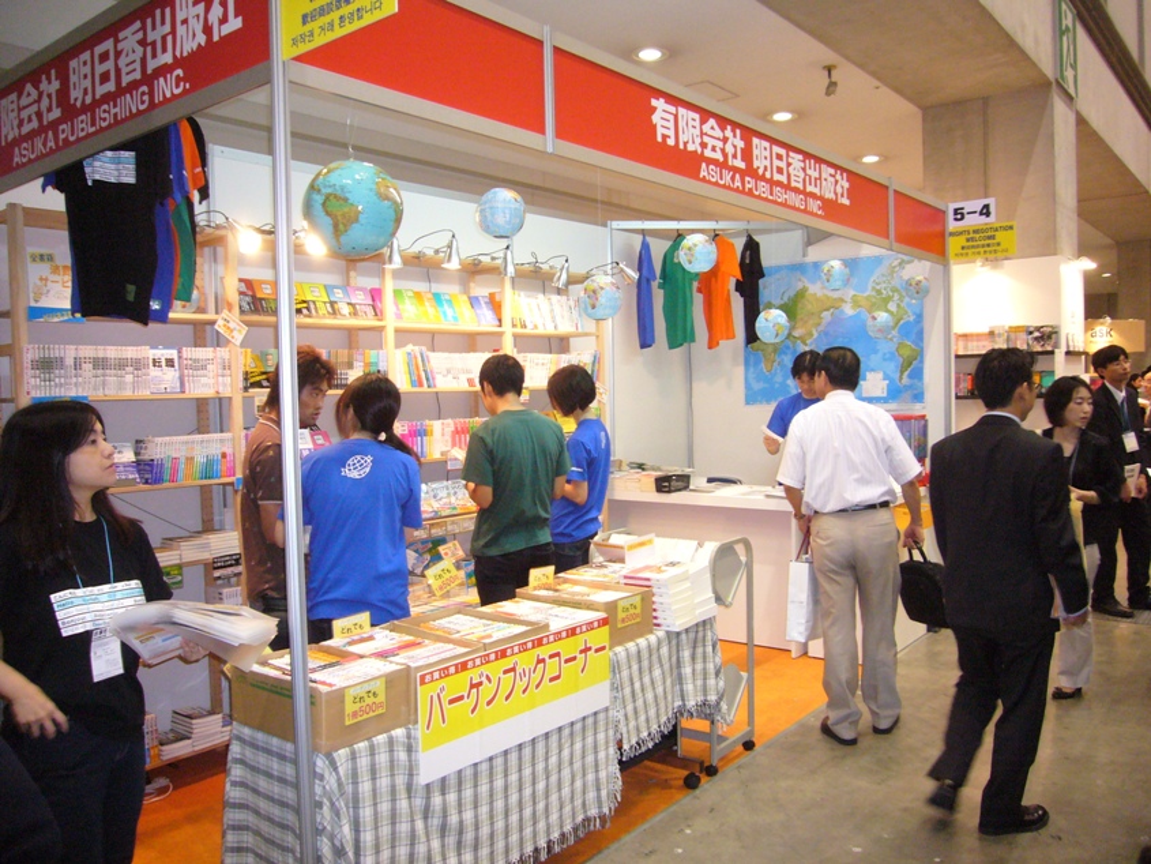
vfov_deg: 49.8
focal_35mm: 28
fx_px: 931
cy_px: 432
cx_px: 576
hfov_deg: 63.4
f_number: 2.8
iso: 250
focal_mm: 4.6
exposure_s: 1/30
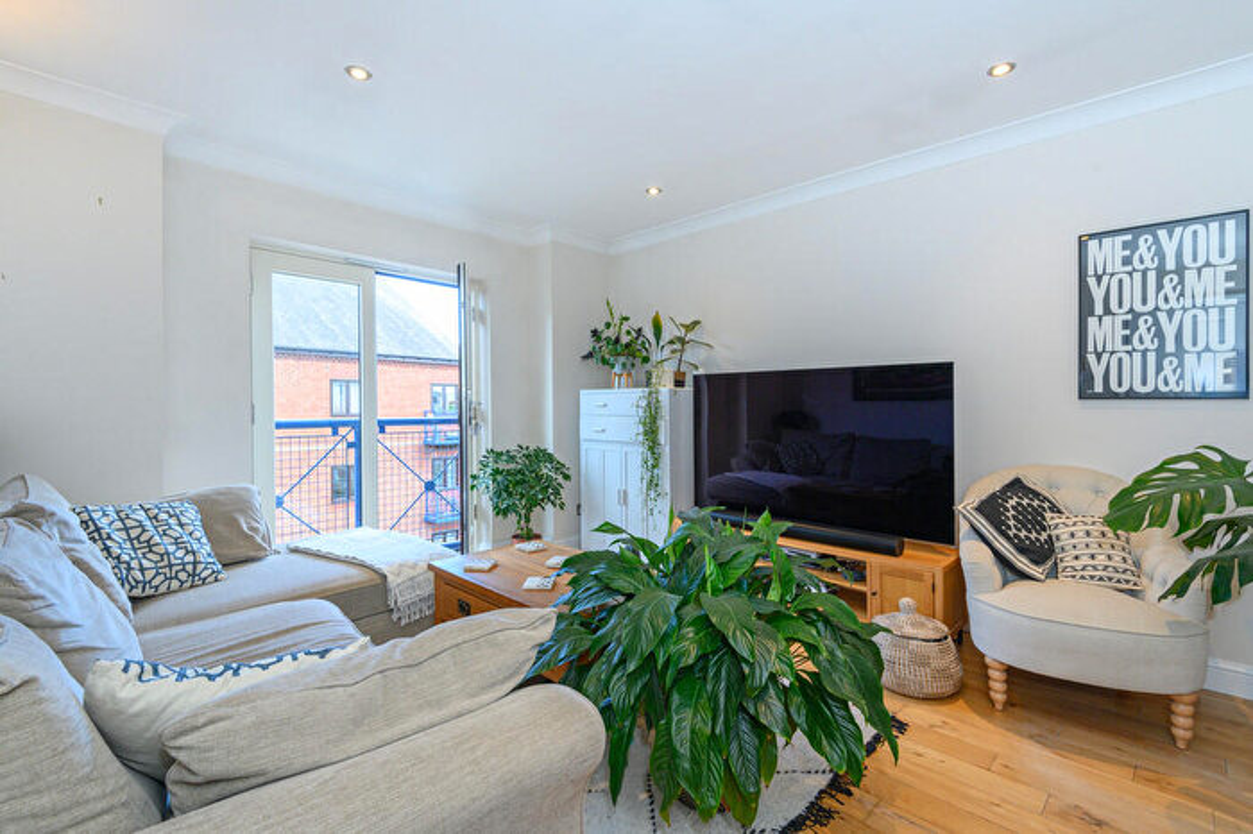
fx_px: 557
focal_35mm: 16
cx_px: 626
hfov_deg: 96.8
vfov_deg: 73.7
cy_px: 417
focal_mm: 16
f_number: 8
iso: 500
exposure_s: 1/25
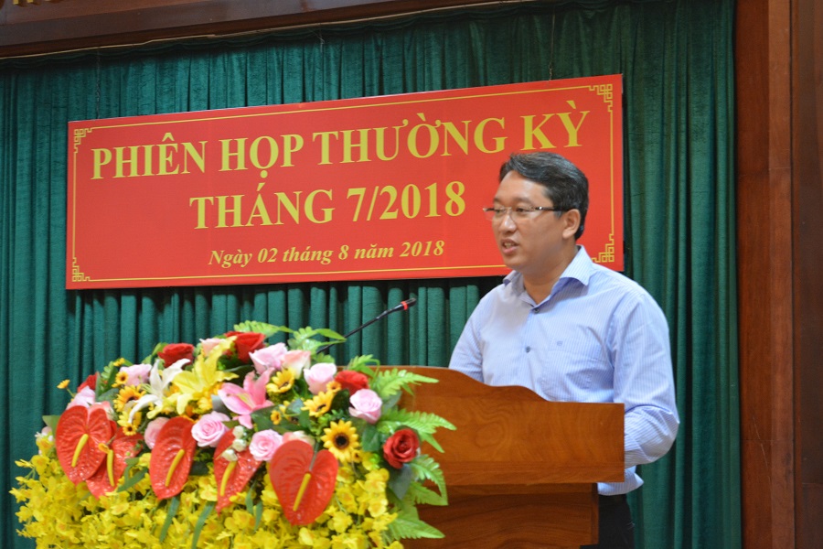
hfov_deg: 26.0
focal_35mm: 78
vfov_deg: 17.5
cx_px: 412
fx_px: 1783
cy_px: 274
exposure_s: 1/20
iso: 1600
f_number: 5.6
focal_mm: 52
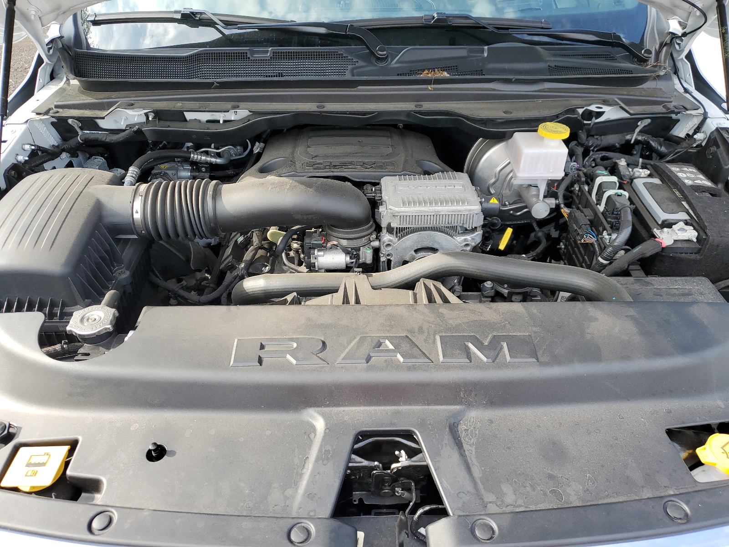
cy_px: 274
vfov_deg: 53.1
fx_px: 548
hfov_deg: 67.3
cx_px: 364
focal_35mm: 26
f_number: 1.5
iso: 50
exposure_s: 1/385
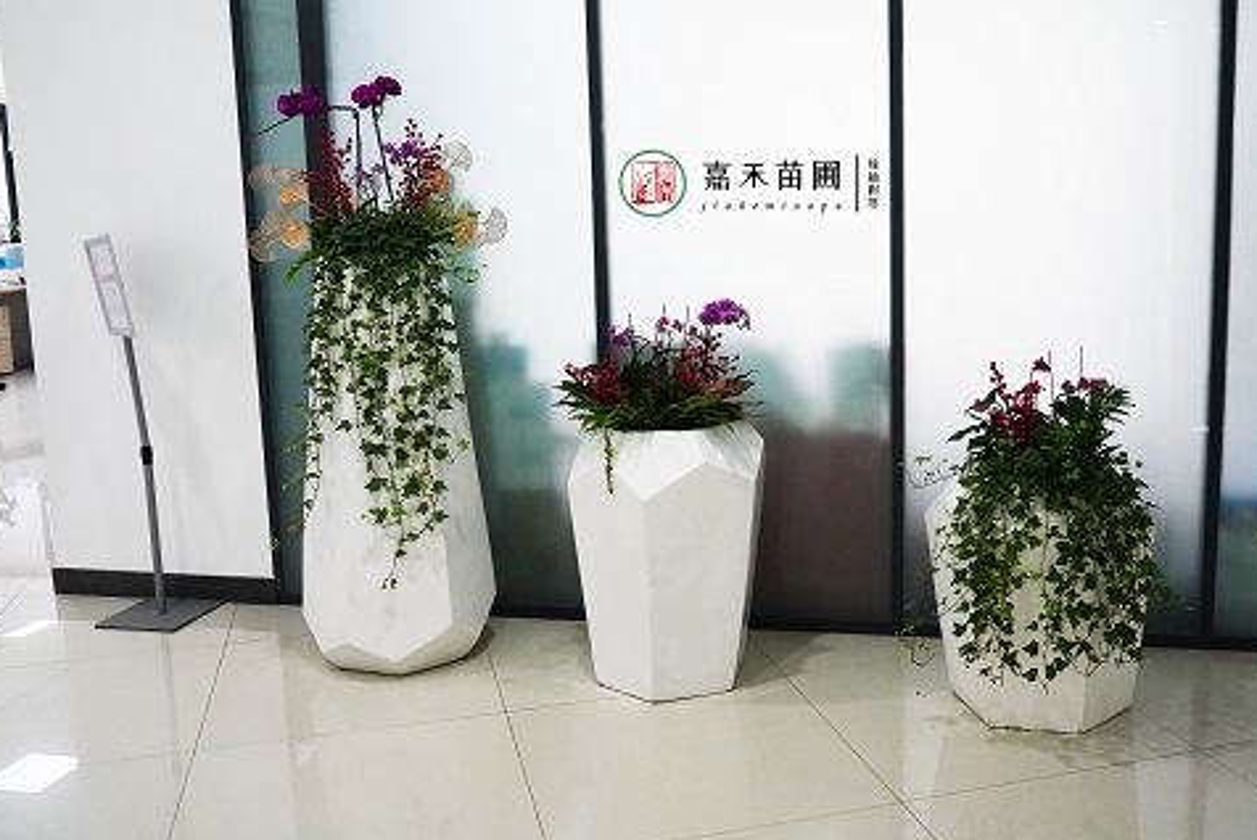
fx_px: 1188
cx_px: 697
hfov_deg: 55.6
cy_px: 391
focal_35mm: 34
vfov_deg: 38.9
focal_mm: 30
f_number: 4
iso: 5000
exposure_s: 1/1250
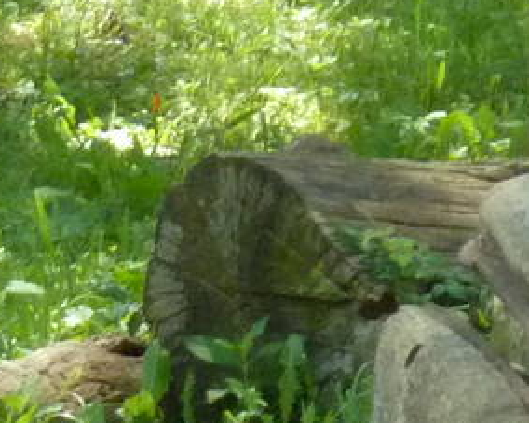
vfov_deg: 1.8
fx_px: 13616
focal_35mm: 870
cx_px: -415
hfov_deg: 2.2
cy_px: 719
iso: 400
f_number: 4.5
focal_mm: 25.9
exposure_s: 1/250
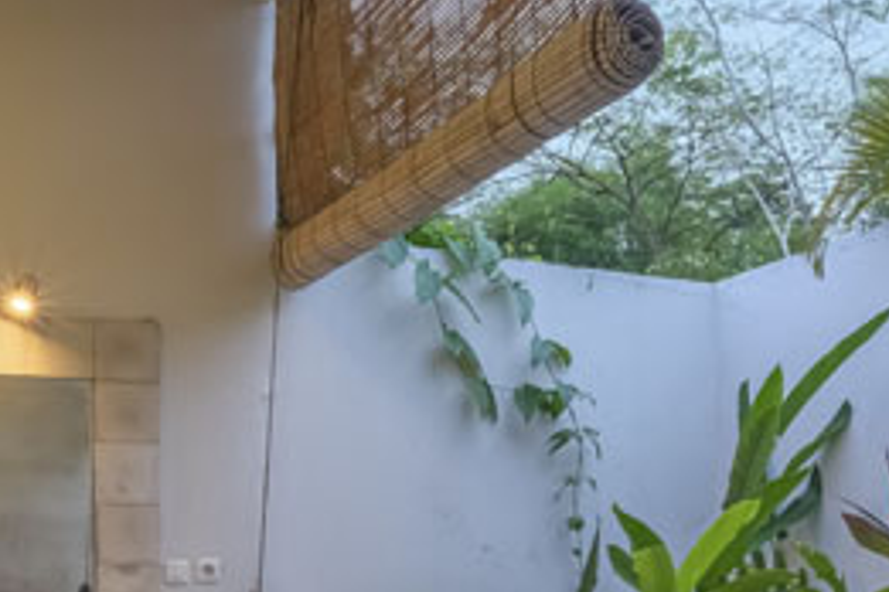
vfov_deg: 27.7
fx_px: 1136
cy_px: 577
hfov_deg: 41.9
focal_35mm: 46
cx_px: 623
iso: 160
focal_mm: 10
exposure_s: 1/1.43
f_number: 10
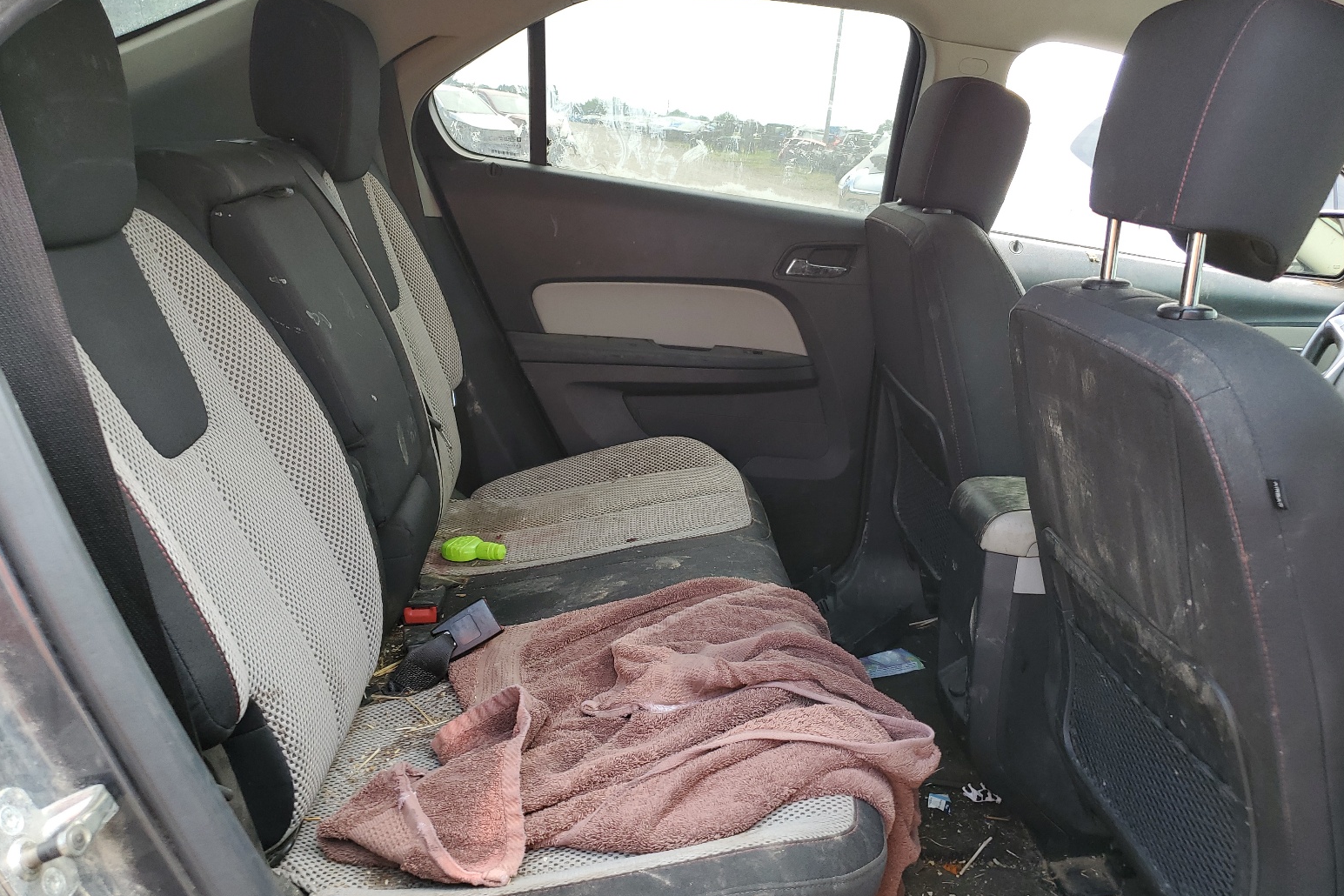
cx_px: 692
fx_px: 1045
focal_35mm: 28
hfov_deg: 65.5
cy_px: 488
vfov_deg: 46.3
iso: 50
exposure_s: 1/182
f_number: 1.5
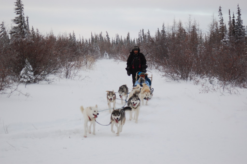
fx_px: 822
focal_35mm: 120
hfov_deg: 17.1
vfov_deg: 11.4
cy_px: 82
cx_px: 124
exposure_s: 1/500
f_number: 5.6
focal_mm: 80
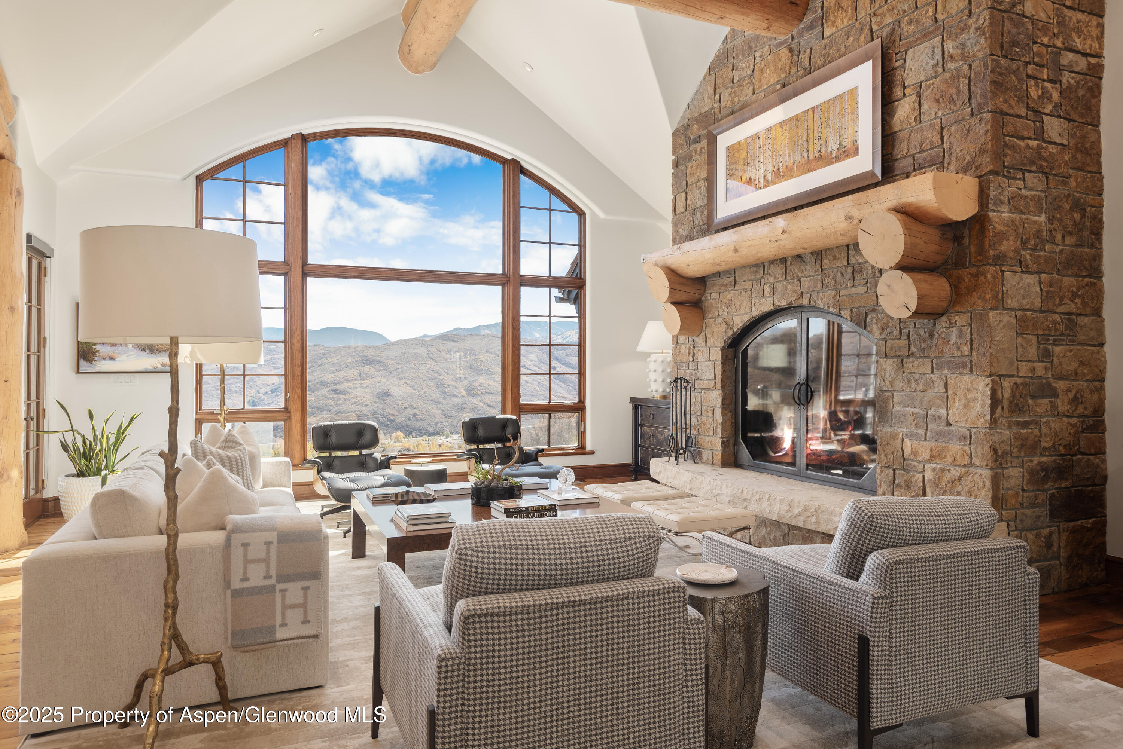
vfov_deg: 53.2
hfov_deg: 73.7
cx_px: 562
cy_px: 374
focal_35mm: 24
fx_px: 749
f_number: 7.1
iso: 320
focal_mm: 24
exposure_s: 1/5
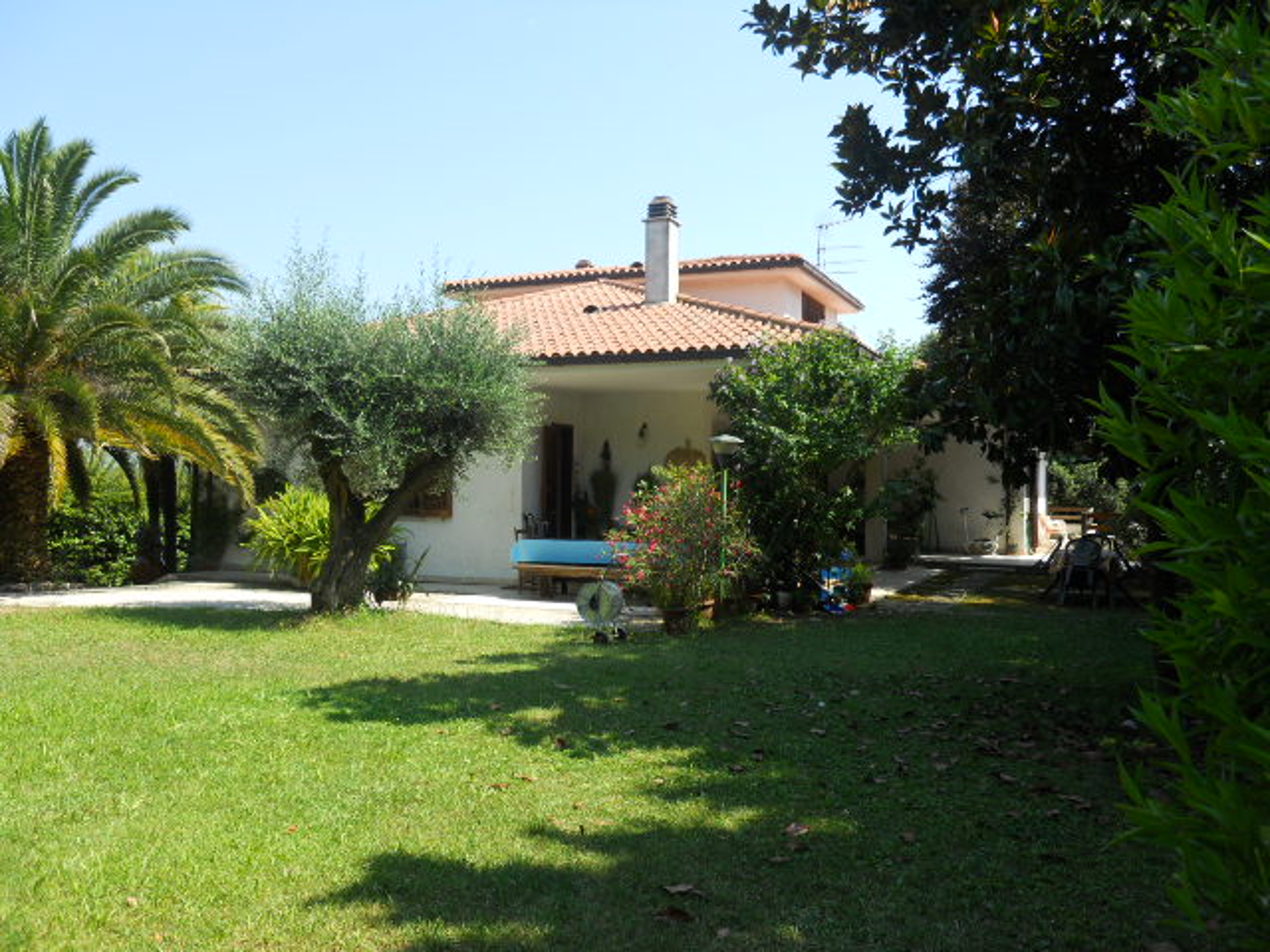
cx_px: 635
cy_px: 476
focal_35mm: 28
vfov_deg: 49.7
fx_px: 1027
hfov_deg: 63.4
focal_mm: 5
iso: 80
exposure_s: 1/640
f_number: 2.7
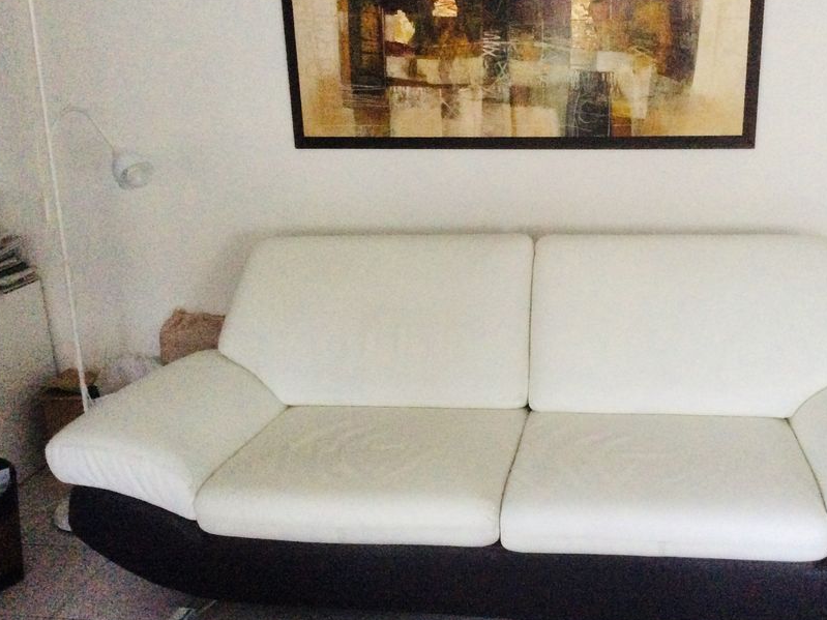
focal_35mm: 40
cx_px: 504
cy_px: 306
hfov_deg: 46.5
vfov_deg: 35.9
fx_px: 955
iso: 400
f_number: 2.4
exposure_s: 1/17
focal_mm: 3.3
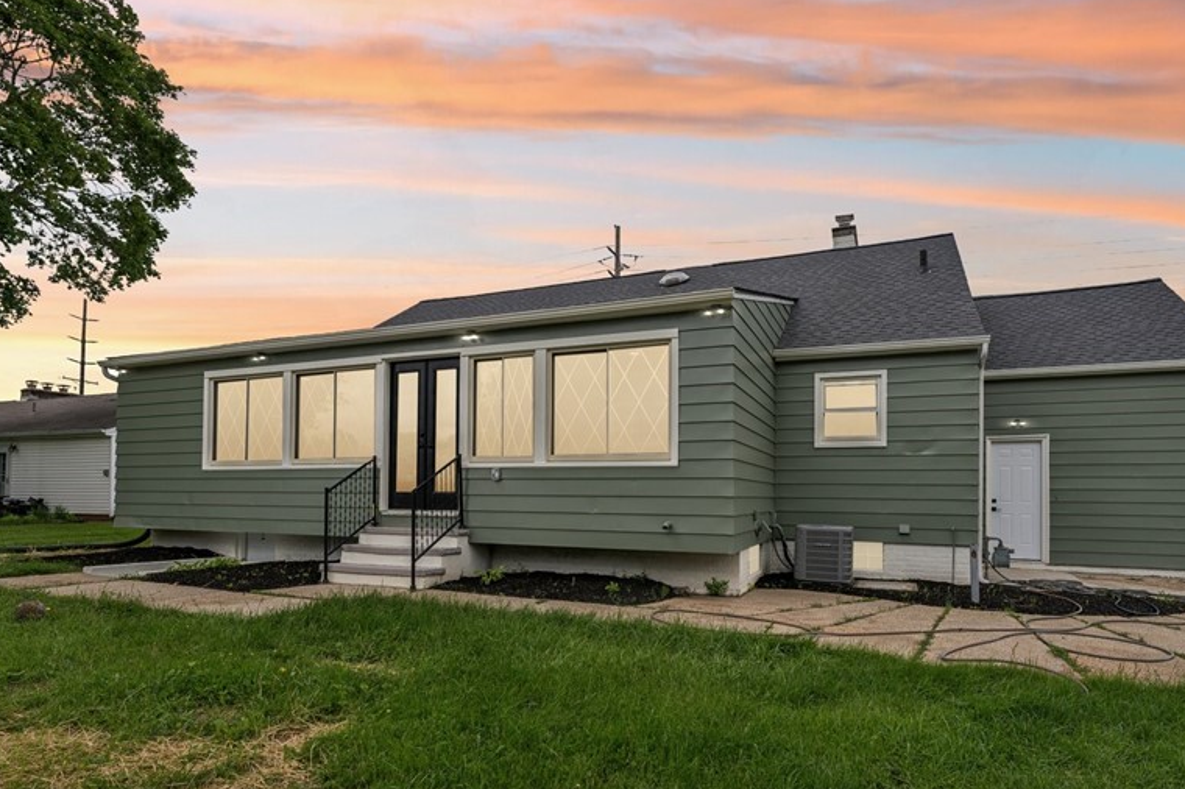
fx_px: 658
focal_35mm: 20
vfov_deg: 61.2
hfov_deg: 84.0
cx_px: 605
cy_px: 484
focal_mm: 14
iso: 250
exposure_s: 1/800
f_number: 5.6
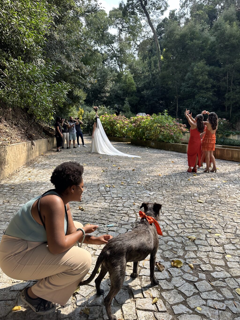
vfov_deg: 71.6
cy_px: 160
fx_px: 222
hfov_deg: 56.8
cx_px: 120
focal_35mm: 24
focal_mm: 6.86
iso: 80
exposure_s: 1/1119
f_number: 1.78
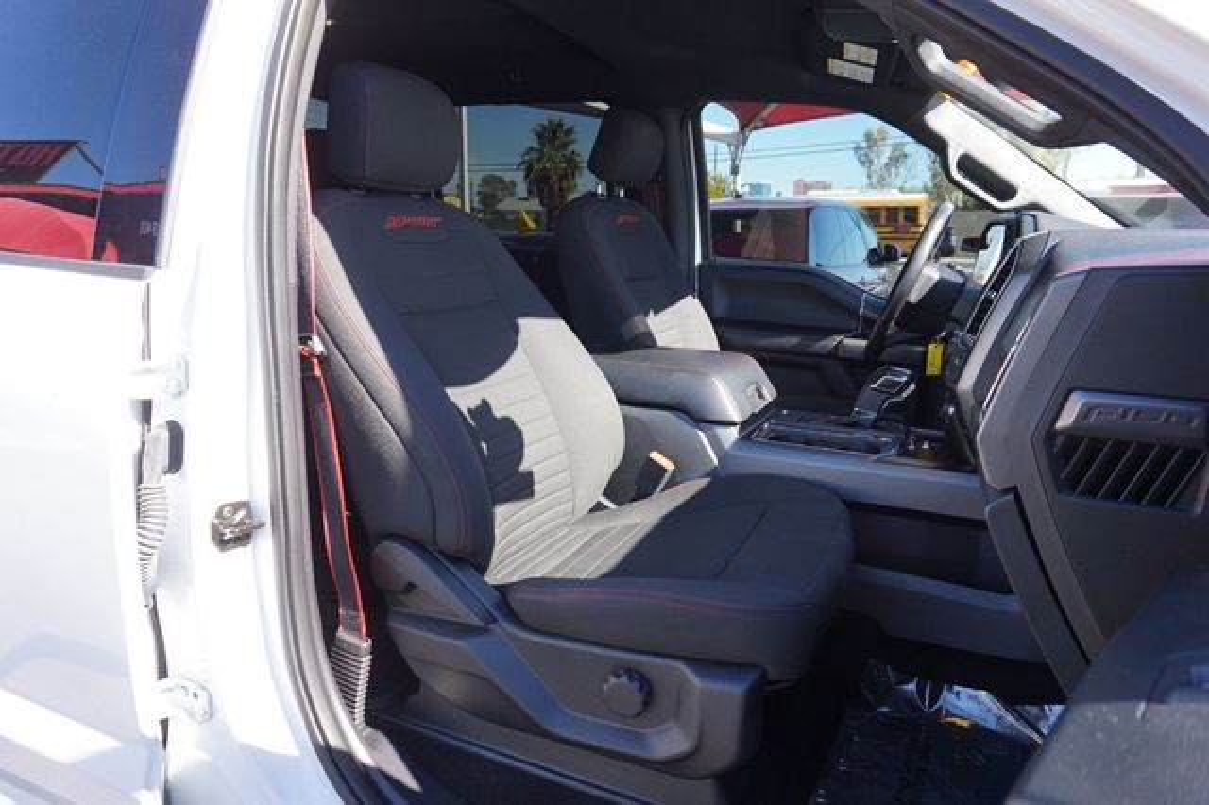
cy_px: 402
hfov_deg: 73.8
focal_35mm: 24
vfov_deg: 53.1
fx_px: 806
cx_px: 604
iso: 100
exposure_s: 1/80
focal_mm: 16
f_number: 5.6
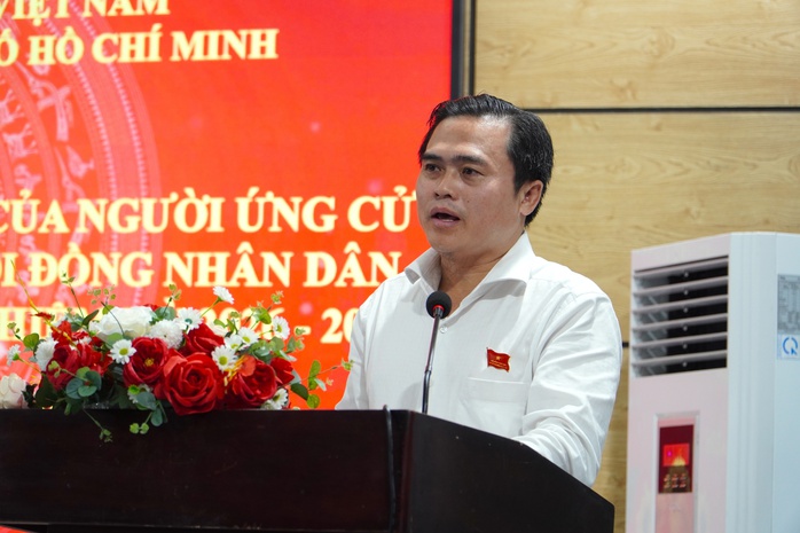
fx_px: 2866
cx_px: 400
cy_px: 266
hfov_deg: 15.9
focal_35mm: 129
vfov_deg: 10.6
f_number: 4
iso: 640
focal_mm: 86
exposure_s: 1/160
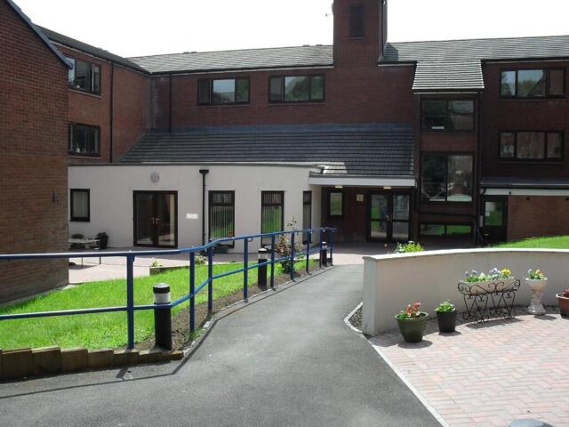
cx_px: 284
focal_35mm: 35
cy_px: 214
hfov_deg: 52.6
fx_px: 575
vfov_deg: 40.7
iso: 100
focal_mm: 6.3
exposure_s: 1/125
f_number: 8.4
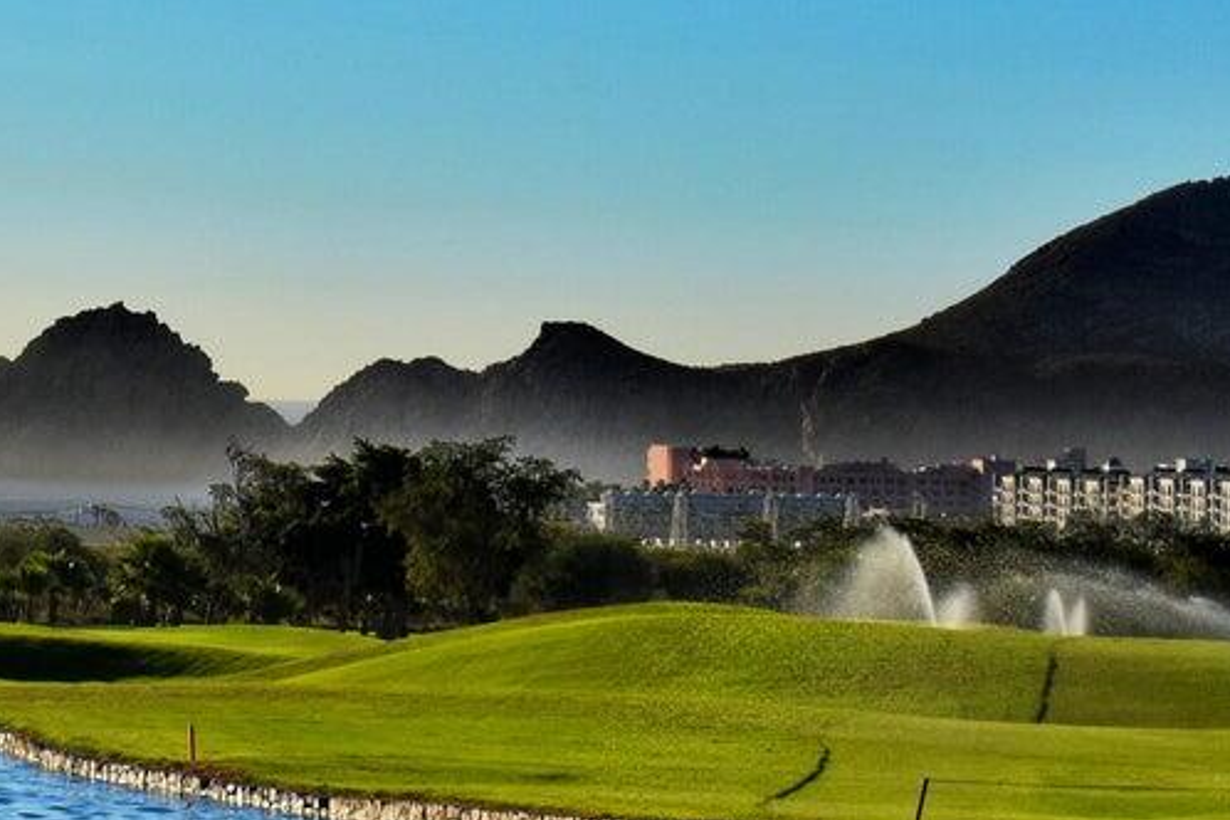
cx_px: -249
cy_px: 257
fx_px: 8696
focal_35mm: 255
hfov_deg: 8.0
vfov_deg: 5.4
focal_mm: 55
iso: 200
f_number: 11
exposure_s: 1/500
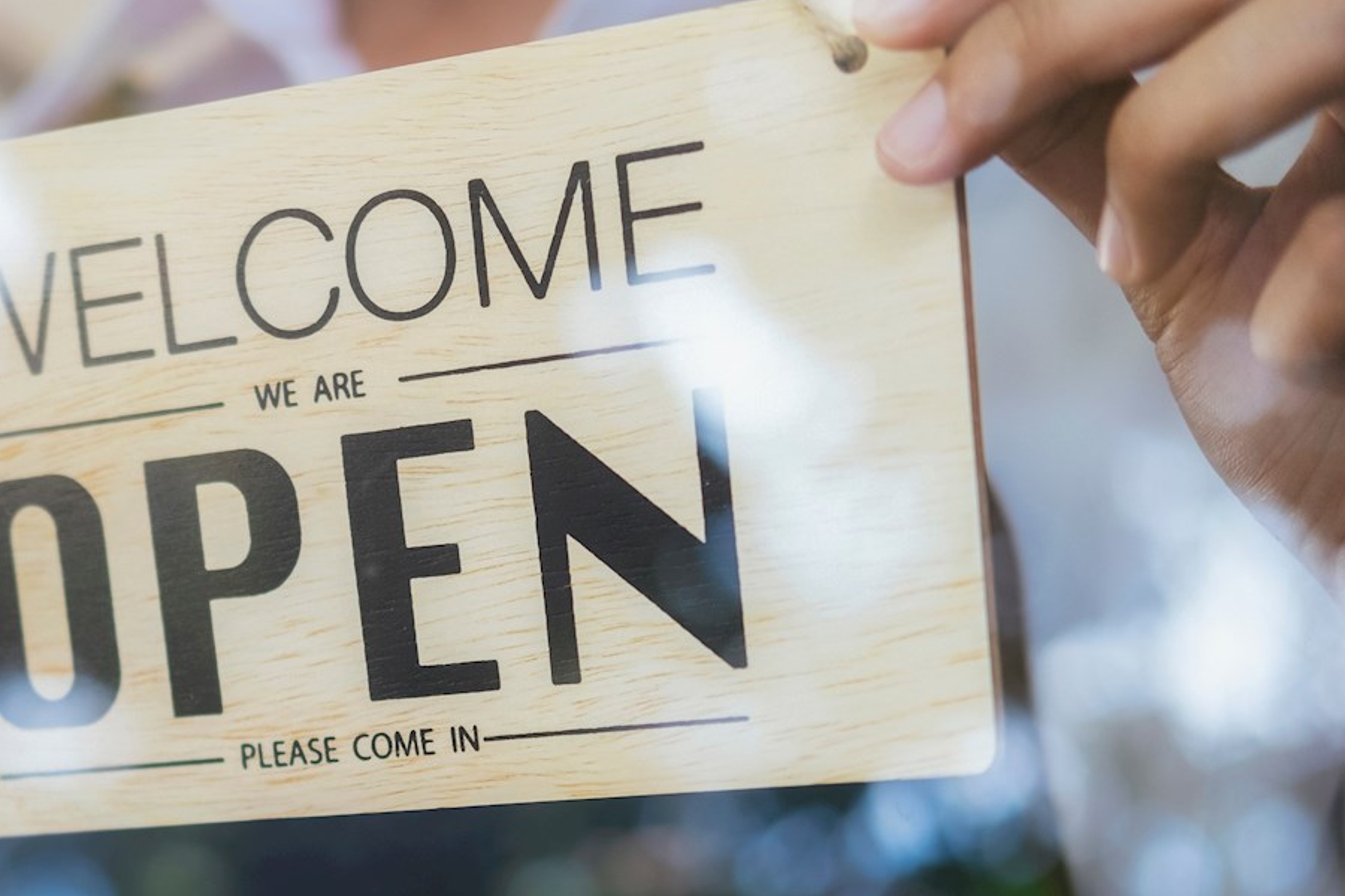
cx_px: 79
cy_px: 551
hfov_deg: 18.9
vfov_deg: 12.9
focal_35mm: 106
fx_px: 3960
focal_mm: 35
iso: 200
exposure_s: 1/125
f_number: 2
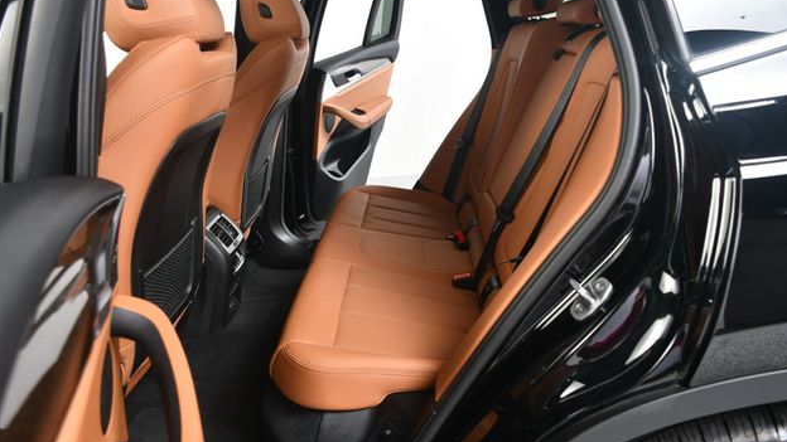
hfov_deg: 66.1
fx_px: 605
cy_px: 209
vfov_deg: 40.2
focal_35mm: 29
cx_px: 401
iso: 100
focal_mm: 18
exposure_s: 1/160
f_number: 5
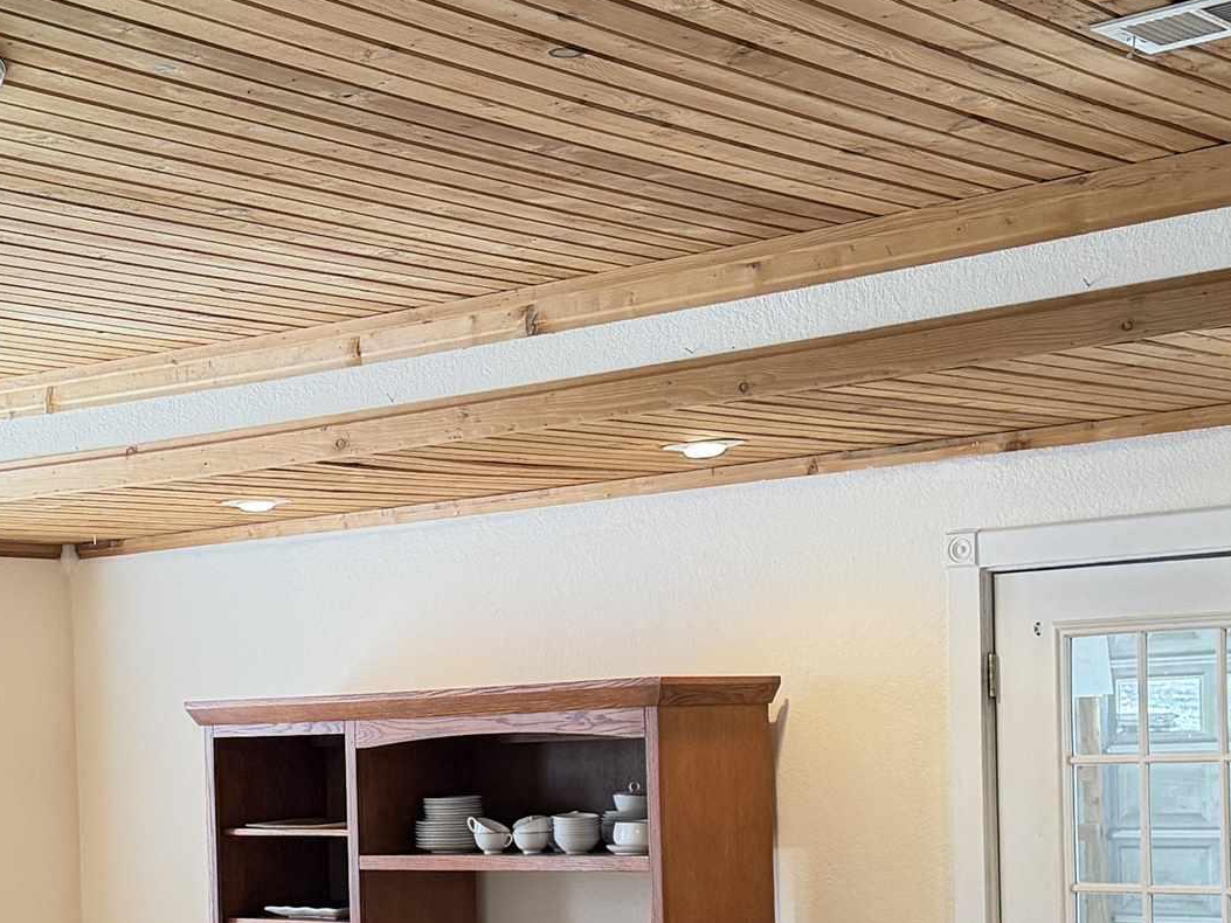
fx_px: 2490
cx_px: 379
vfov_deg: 20.7
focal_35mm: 70
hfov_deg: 27.5
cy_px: 769
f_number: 1.78
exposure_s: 1/120
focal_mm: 6.76
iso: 320
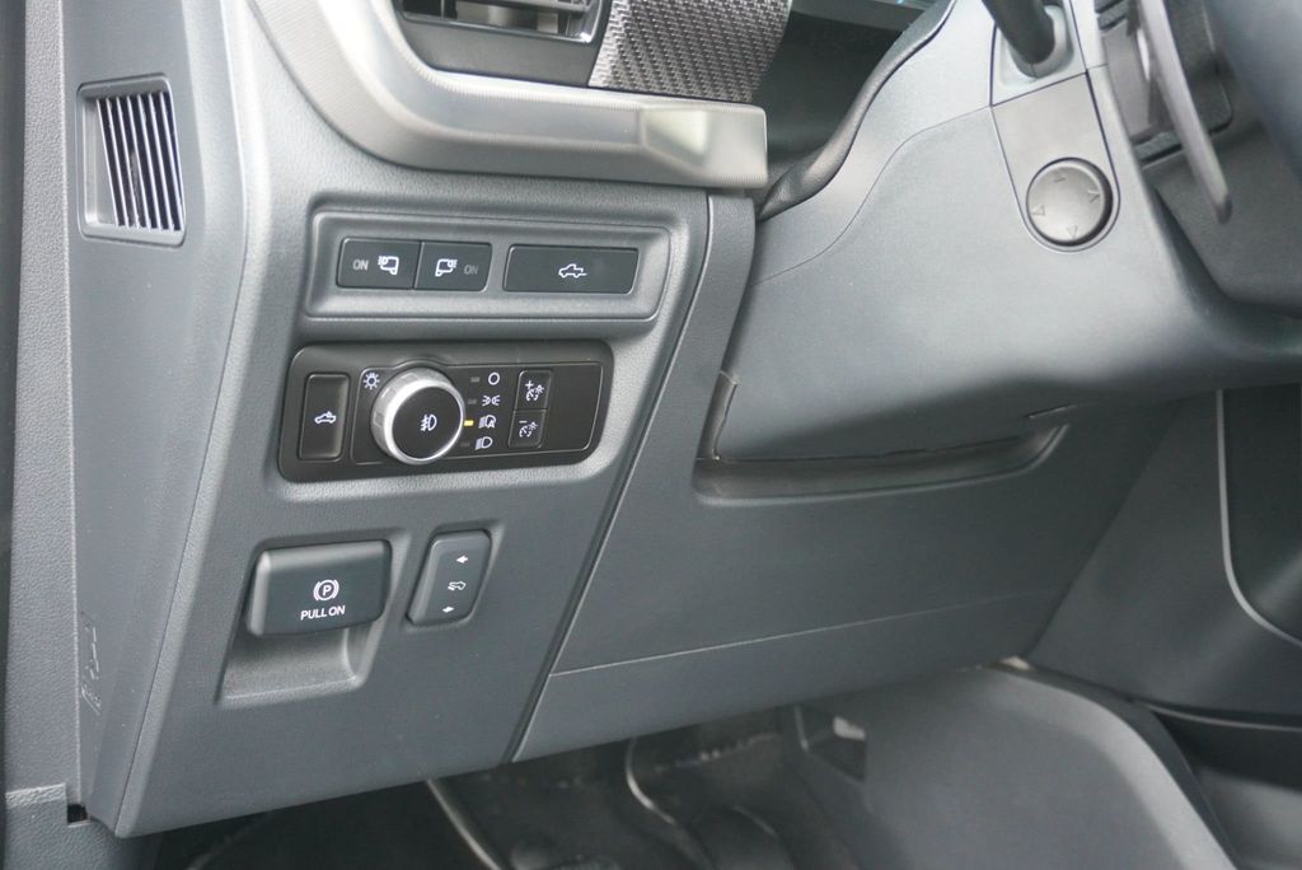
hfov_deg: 47.9
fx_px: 1466
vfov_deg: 33.1
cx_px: 651
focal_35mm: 40
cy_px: 435
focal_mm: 27
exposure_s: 1/160
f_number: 4.5
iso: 2500
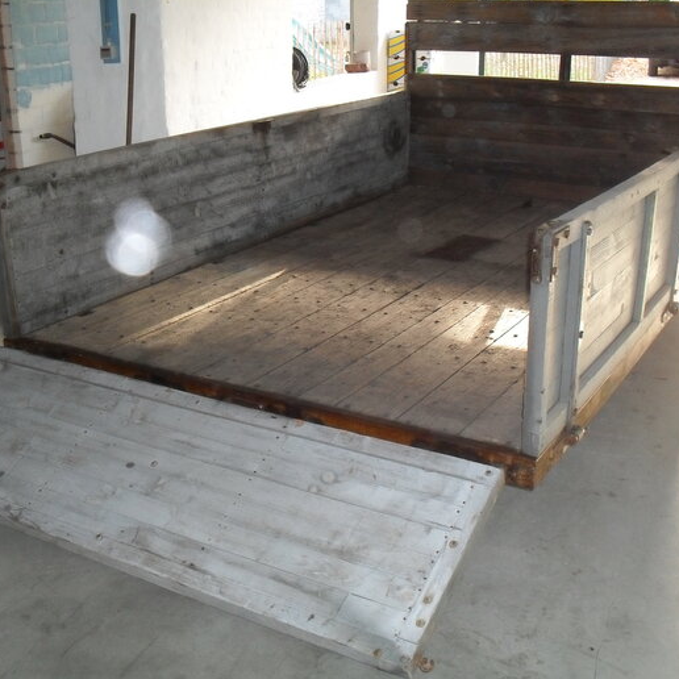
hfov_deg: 40.0
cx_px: 325
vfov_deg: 40.0
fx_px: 932
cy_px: 341
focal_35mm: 42
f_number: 3.2
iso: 240
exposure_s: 1/45
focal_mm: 6.3
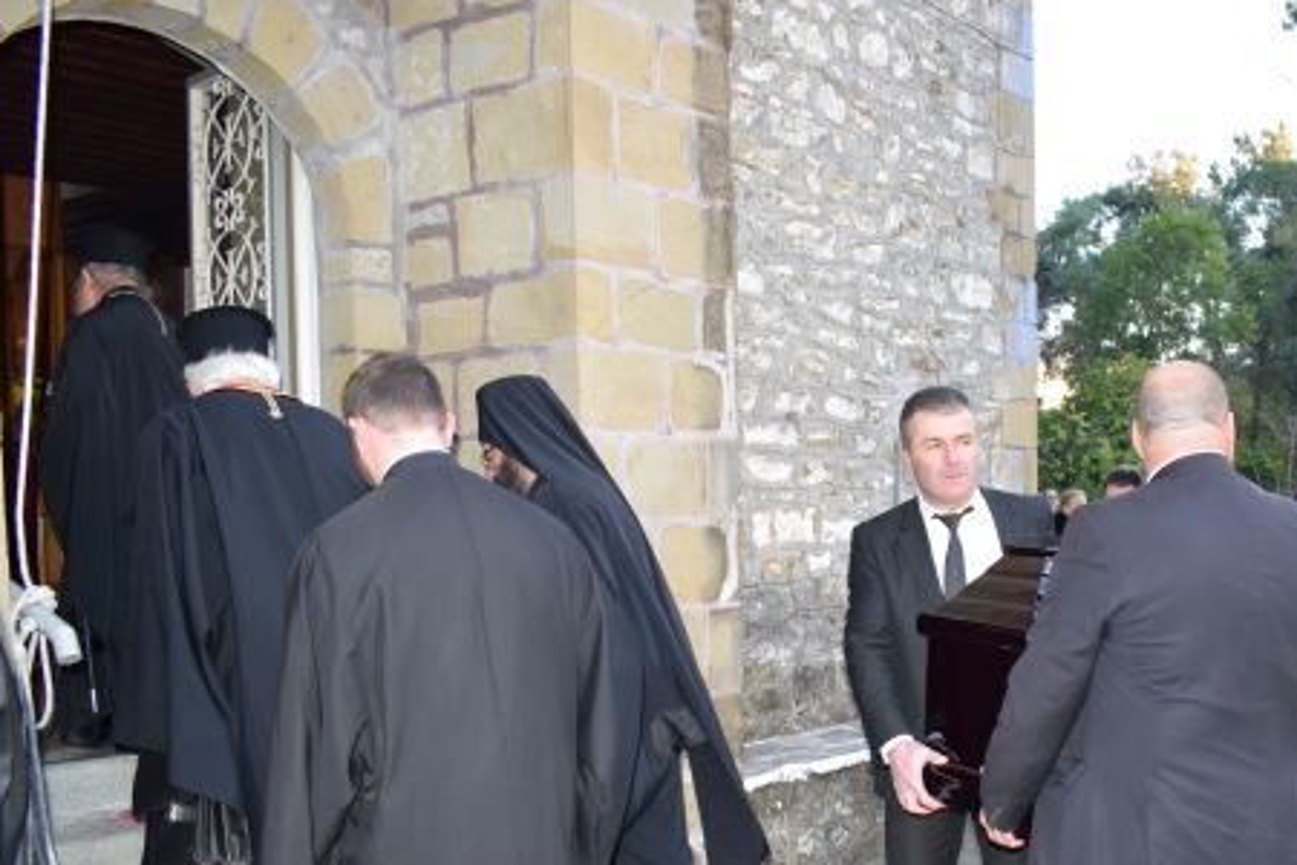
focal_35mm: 39
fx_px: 1405
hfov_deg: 48.5
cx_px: 891
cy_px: 598
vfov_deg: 33.8
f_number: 5
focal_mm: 18
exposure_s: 1/100
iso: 800
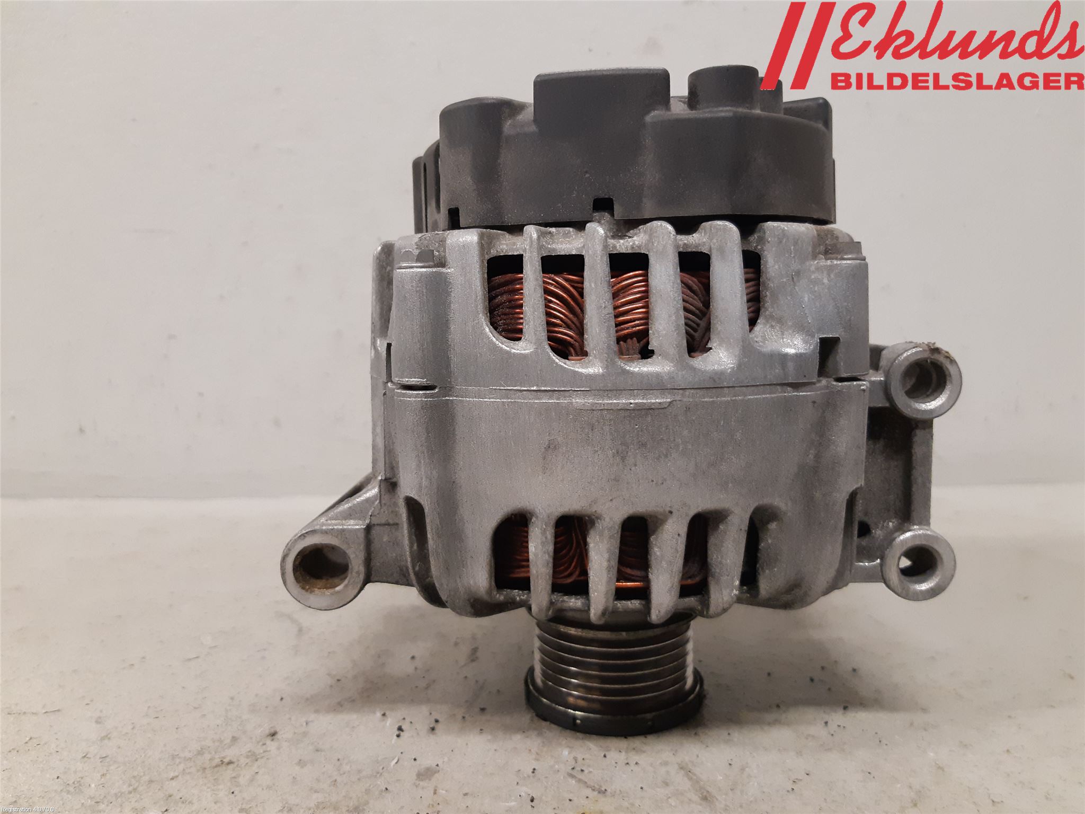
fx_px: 815
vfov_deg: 53.1
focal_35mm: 26
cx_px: 542
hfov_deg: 67.3
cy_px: 407
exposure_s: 1/50
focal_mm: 3.93
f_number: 1.7
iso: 250
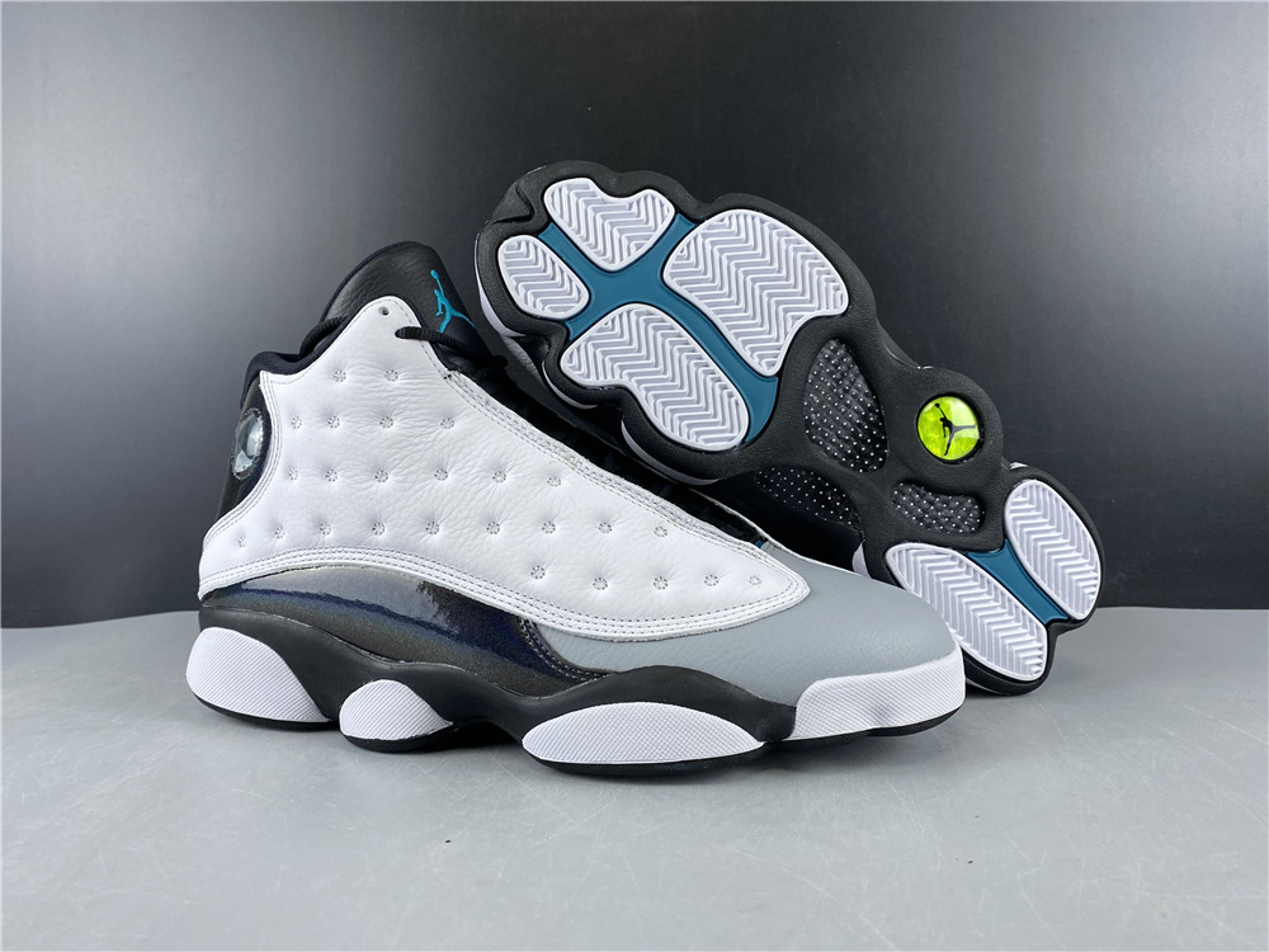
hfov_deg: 67.3
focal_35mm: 26
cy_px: 476
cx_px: 634
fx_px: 953
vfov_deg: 53.1
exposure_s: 1/100
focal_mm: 4.25
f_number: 1.8
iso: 64
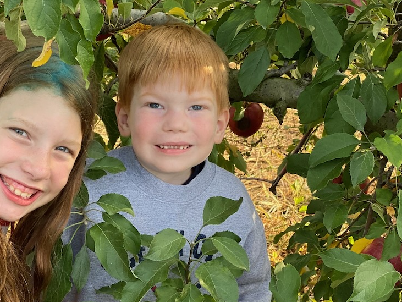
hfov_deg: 21.4
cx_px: 121
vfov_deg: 16.2
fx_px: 1057
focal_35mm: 91
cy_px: 201
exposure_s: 1/122
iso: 50
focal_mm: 6
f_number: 2
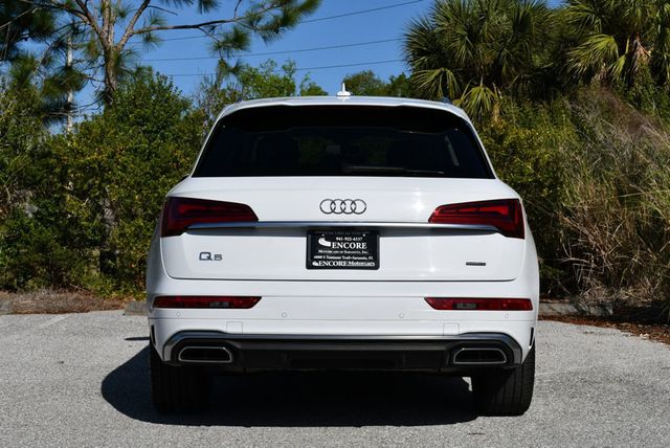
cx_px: 335
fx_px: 1192
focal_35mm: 64
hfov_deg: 31.4
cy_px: 224
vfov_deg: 21.3
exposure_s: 1/400
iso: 100
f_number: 10
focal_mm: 32
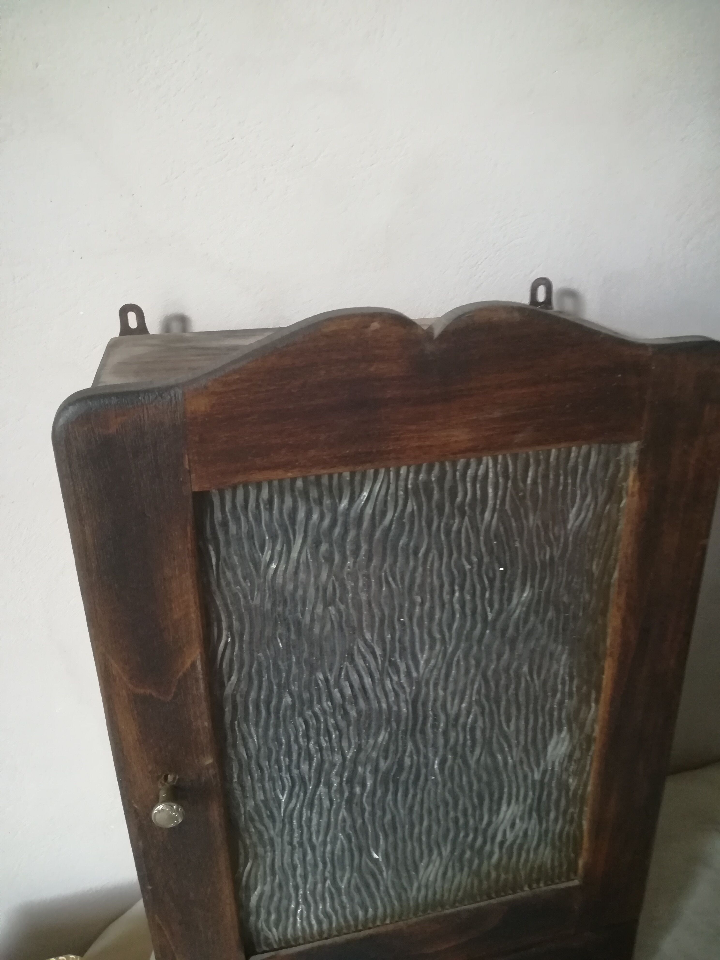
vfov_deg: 67.3
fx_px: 721
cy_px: 480
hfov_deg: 53.1
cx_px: 360
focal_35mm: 26
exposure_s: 1/14.3
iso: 500
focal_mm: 3.83
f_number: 2.2
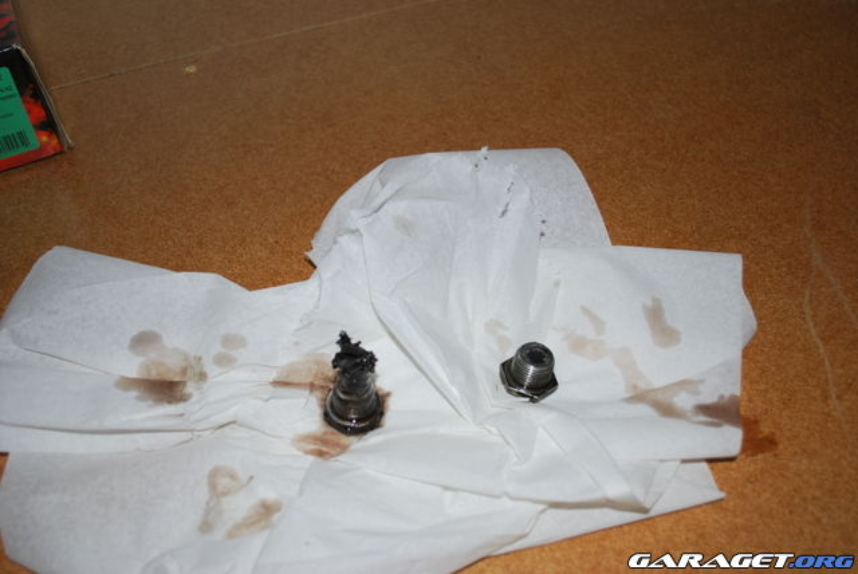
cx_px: 429
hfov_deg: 49.5
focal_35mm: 39
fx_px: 930
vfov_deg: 34.3
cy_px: 287
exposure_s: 1/125
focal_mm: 26
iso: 100
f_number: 4.2
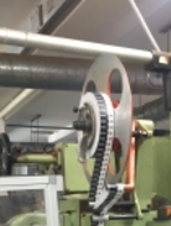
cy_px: 299
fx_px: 545
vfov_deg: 21.2
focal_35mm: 83
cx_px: 84
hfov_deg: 17.8
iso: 64
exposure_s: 1/33
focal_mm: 4.15
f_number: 2.2
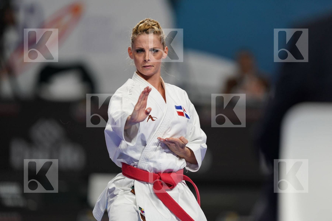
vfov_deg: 3.4
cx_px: 166
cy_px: 110
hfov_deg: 5.2
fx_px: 3689
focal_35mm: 400
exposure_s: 1/500
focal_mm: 400
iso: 800
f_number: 2.8
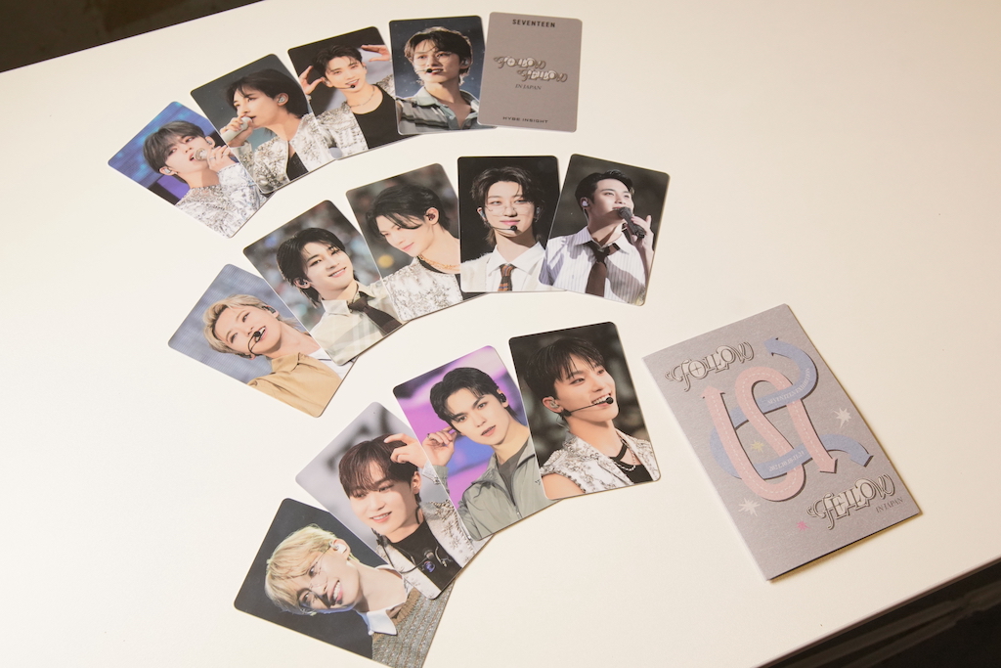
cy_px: 334
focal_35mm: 39
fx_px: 1084
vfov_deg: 34.2
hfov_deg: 49.5
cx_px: 500
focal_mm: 26
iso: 1600
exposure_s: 1/320
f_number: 8
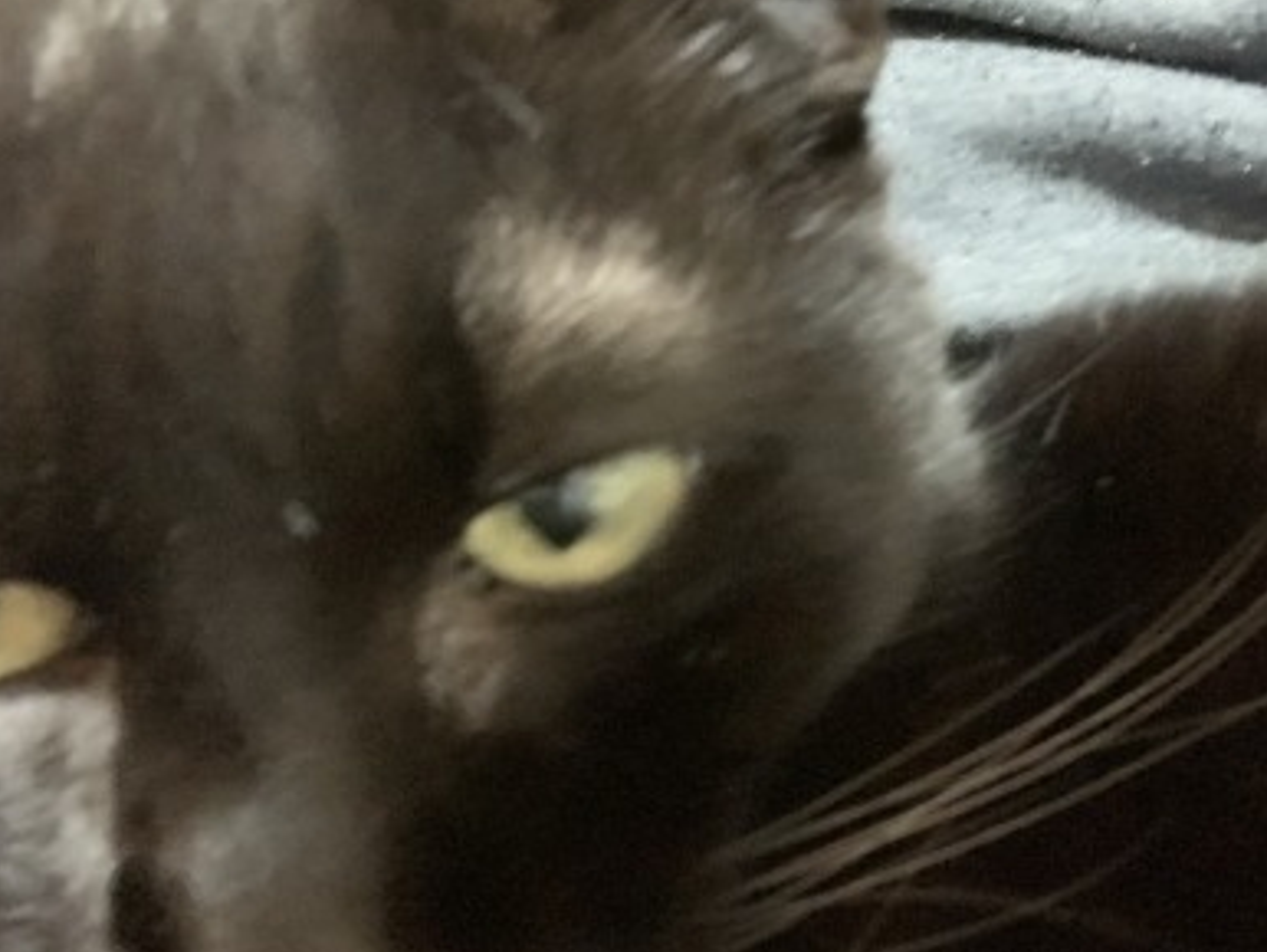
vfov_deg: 31.4
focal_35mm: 46
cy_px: 345
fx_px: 1685
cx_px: 668
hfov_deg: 41.2
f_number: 2.2
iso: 1600
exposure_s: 1/16
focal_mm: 2.87
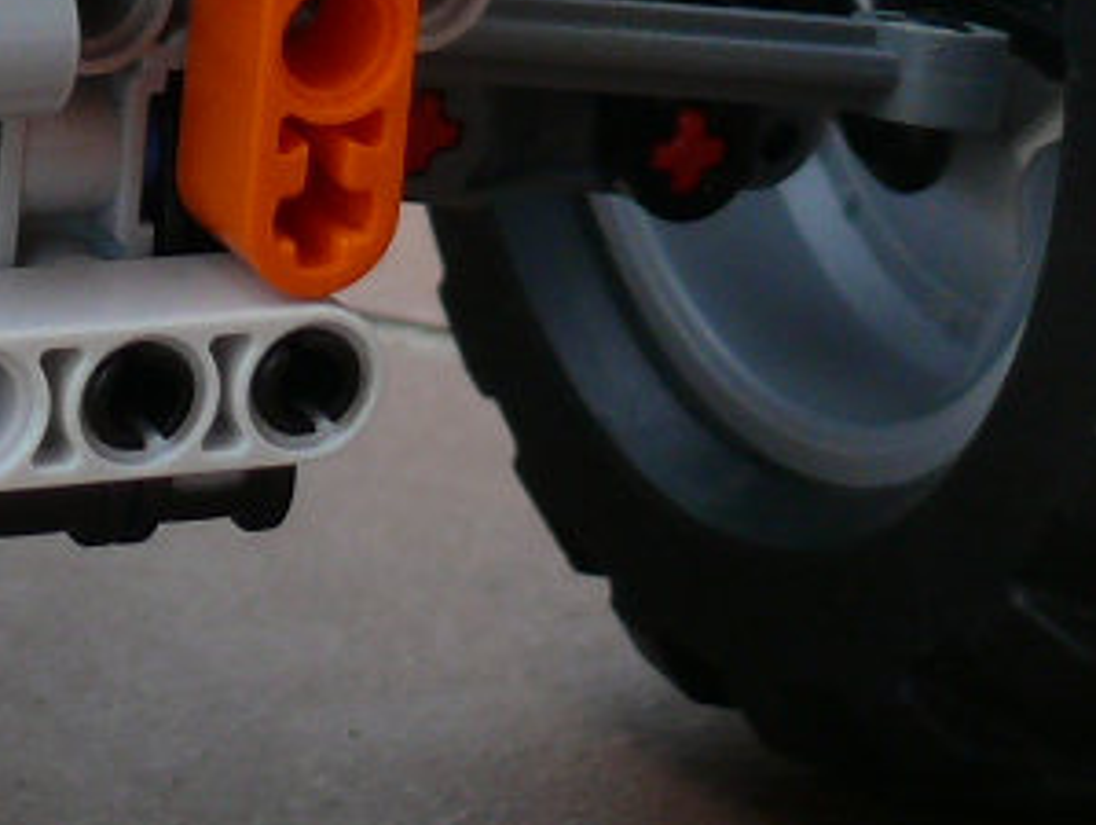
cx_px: -532
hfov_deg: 10.2
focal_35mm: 187
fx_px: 5928
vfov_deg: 7.7
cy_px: -675
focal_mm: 7.4
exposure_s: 1/125
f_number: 3.2
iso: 100
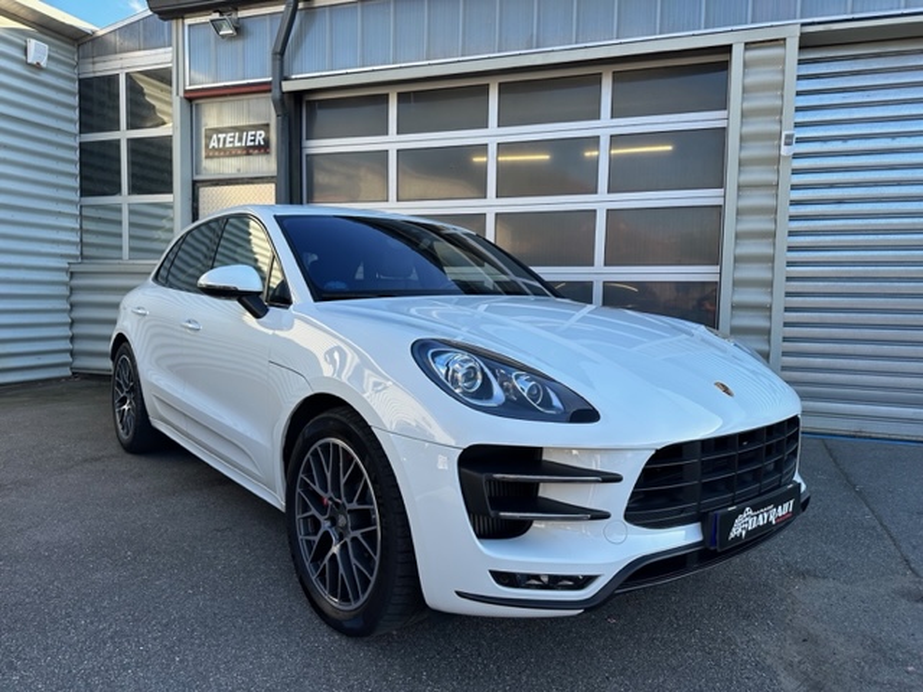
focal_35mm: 24
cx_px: 462
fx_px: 640
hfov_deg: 71.6
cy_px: 346
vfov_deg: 56.8
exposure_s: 1/943
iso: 80
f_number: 1.78
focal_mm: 6.86
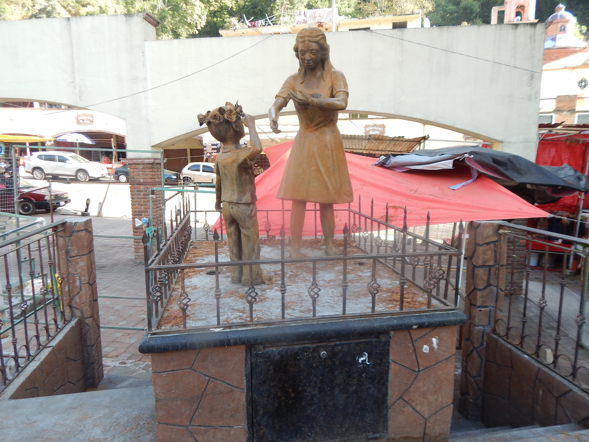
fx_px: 374
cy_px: 221
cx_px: 294
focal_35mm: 22
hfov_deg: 76.4
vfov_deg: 61.1
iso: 125
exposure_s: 1/125
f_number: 3
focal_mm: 4
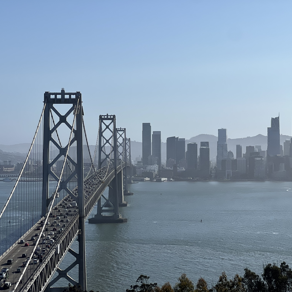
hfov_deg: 19.1
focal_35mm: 91
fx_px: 868
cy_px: 146
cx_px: 178
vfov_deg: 19.1
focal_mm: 9
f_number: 2.8
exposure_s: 1/2137
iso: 32
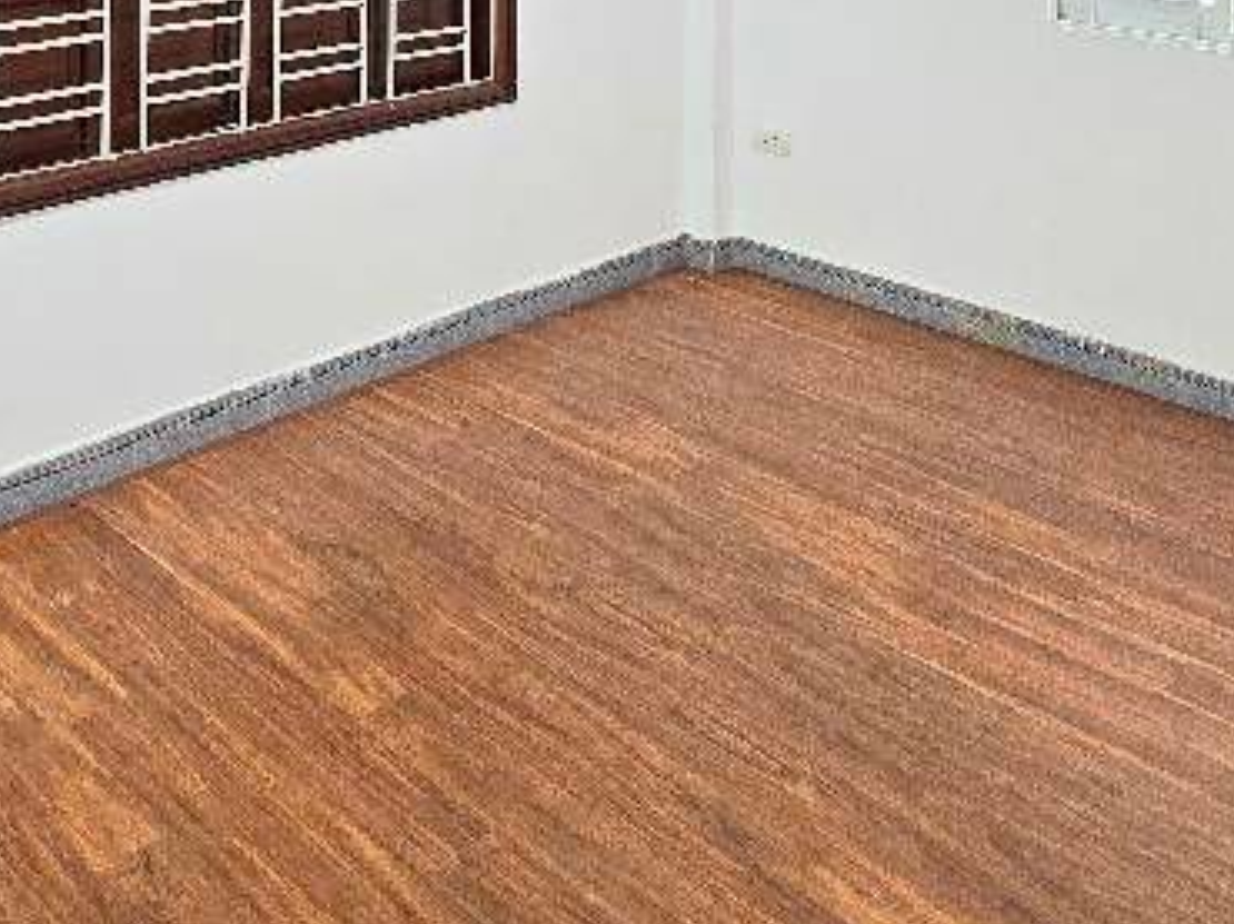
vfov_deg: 31.6
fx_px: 1283
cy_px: -244
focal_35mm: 36
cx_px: 310
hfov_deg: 49.4
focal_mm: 2.2
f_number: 2.2
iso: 400
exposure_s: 1/60.2
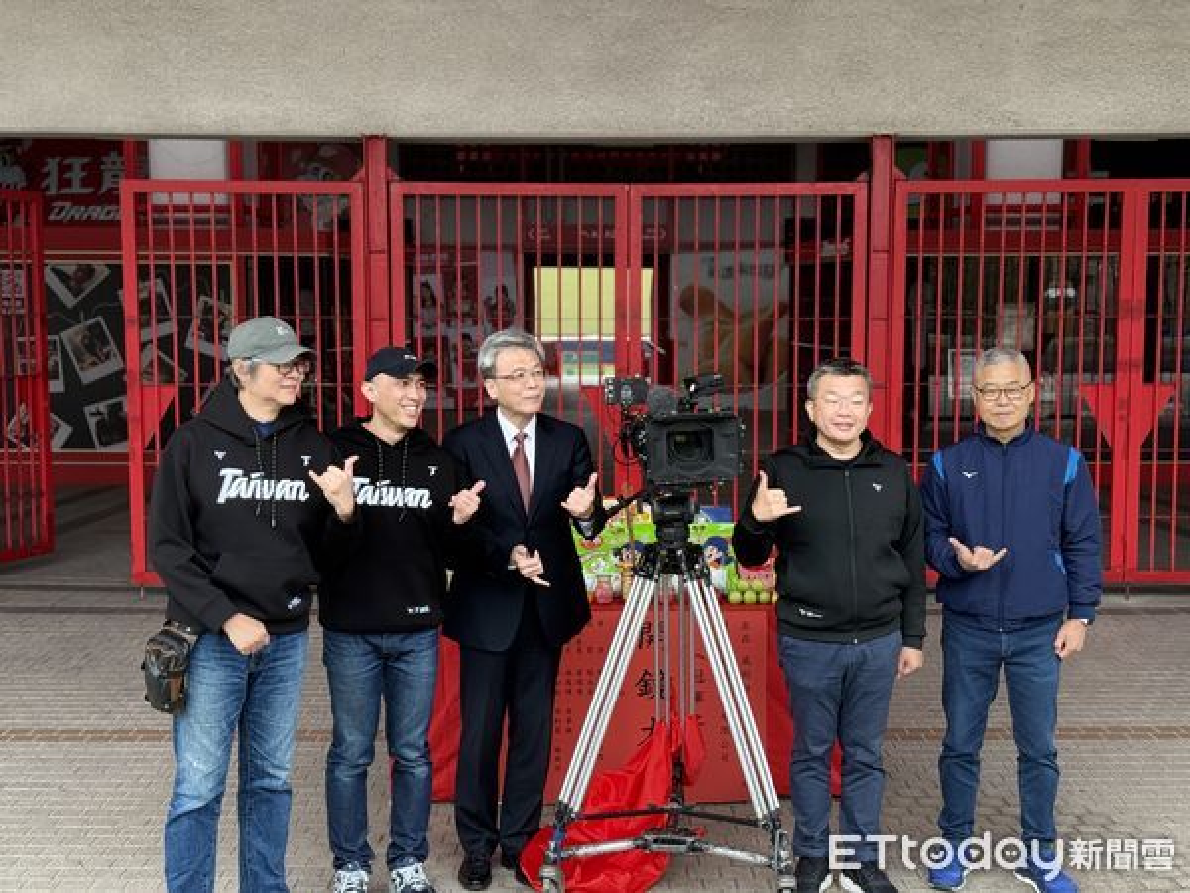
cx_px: 595
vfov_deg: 30.3
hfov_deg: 39.7
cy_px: 446
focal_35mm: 48
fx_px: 1650
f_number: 1.78
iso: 125
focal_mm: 6.76
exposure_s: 1/165
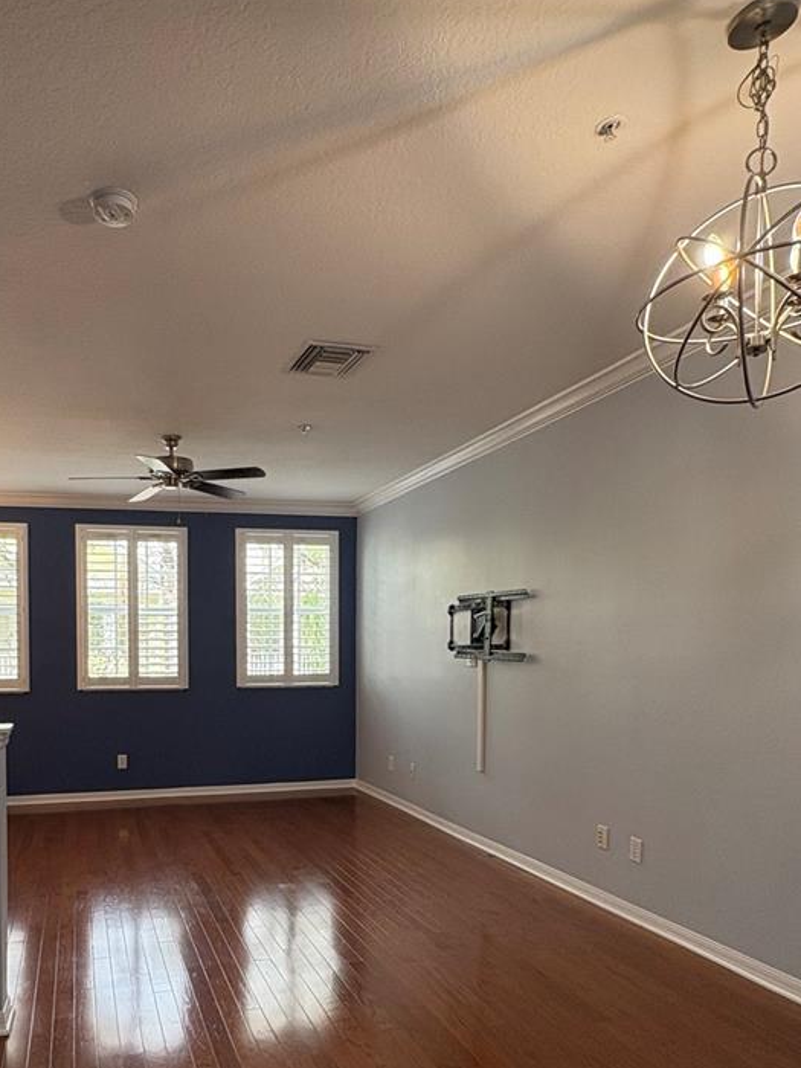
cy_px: 676
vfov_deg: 70.3
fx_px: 740
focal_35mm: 24
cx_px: 230
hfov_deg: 54.9
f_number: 2.2
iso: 200
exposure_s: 1/120
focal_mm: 2.22
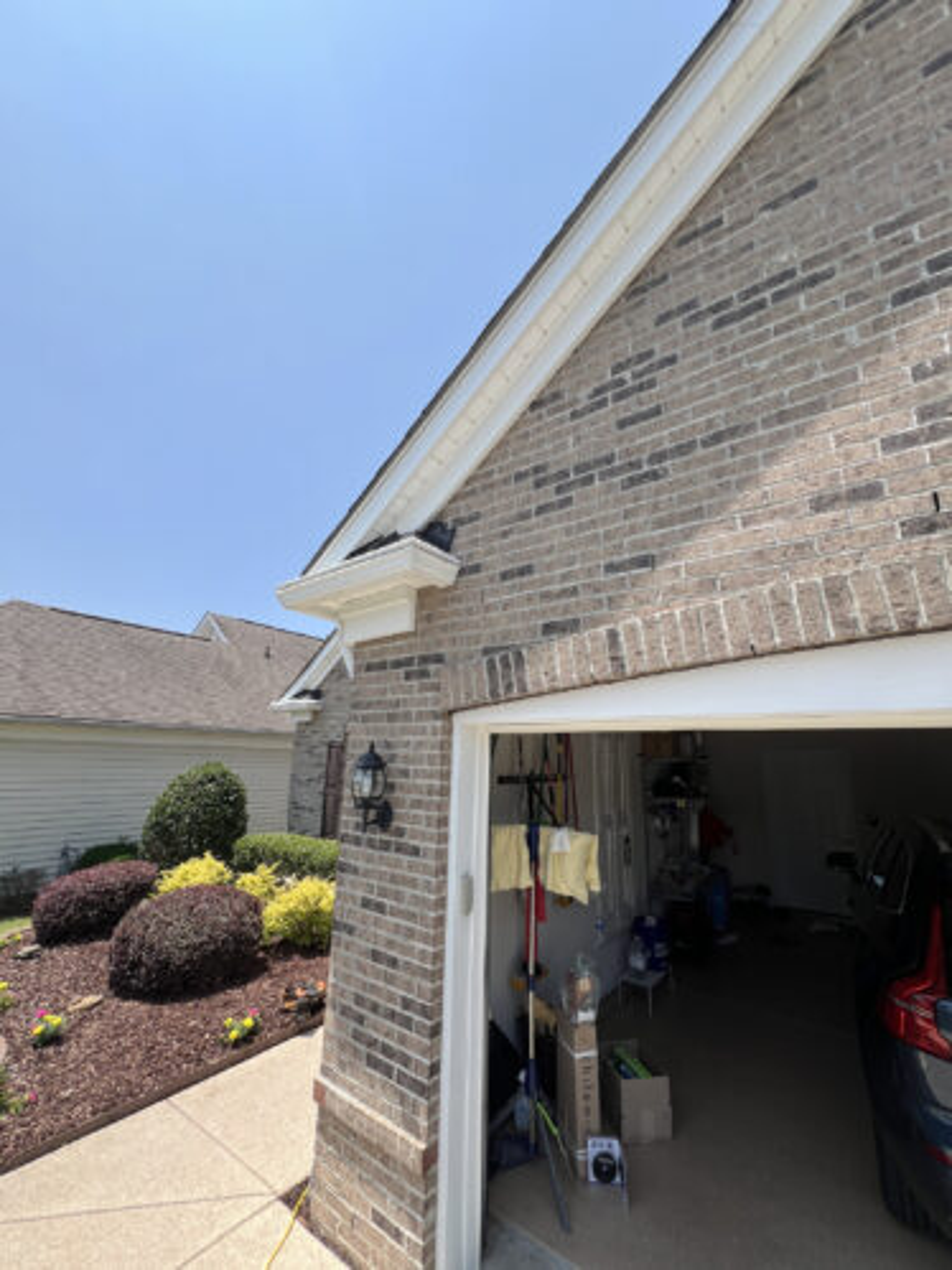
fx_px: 477
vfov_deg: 106.2
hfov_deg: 89.9
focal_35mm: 13
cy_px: 635
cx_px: 476
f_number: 1.8
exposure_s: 1/1119
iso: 32
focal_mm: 1.57
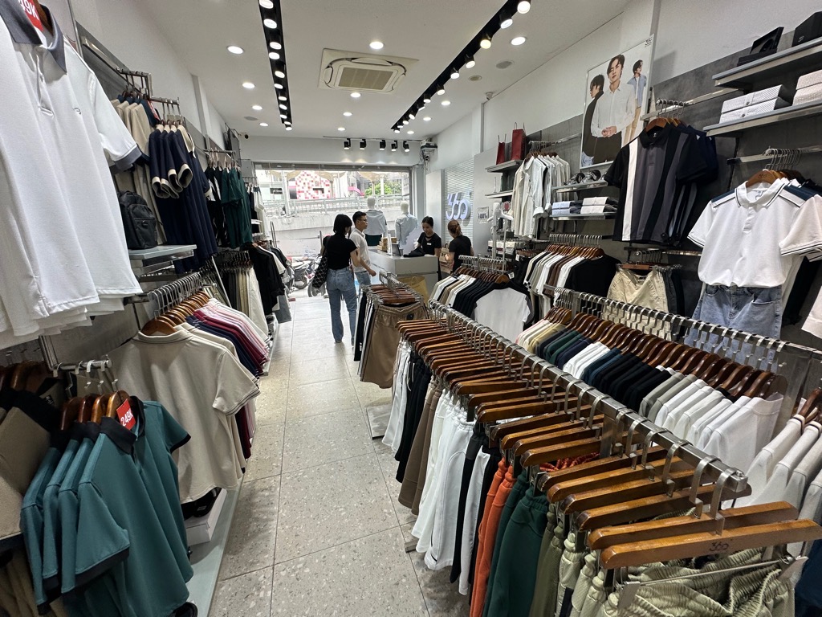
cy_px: 308
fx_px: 332
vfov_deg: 85.7
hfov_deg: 102.1
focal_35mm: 14
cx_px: 411
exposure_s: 1/123
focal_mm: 2.22
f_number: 2.2
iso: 40
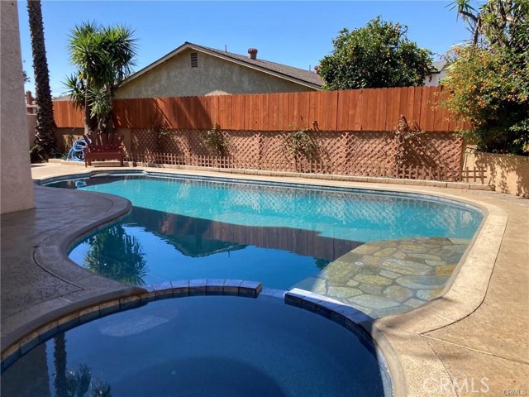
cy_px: 198
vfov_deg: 49.7
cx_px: 264
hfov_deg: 63.4
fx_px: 428
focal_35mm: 28
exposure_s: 1/1056
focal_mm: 3.99
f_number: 1.8
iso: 20
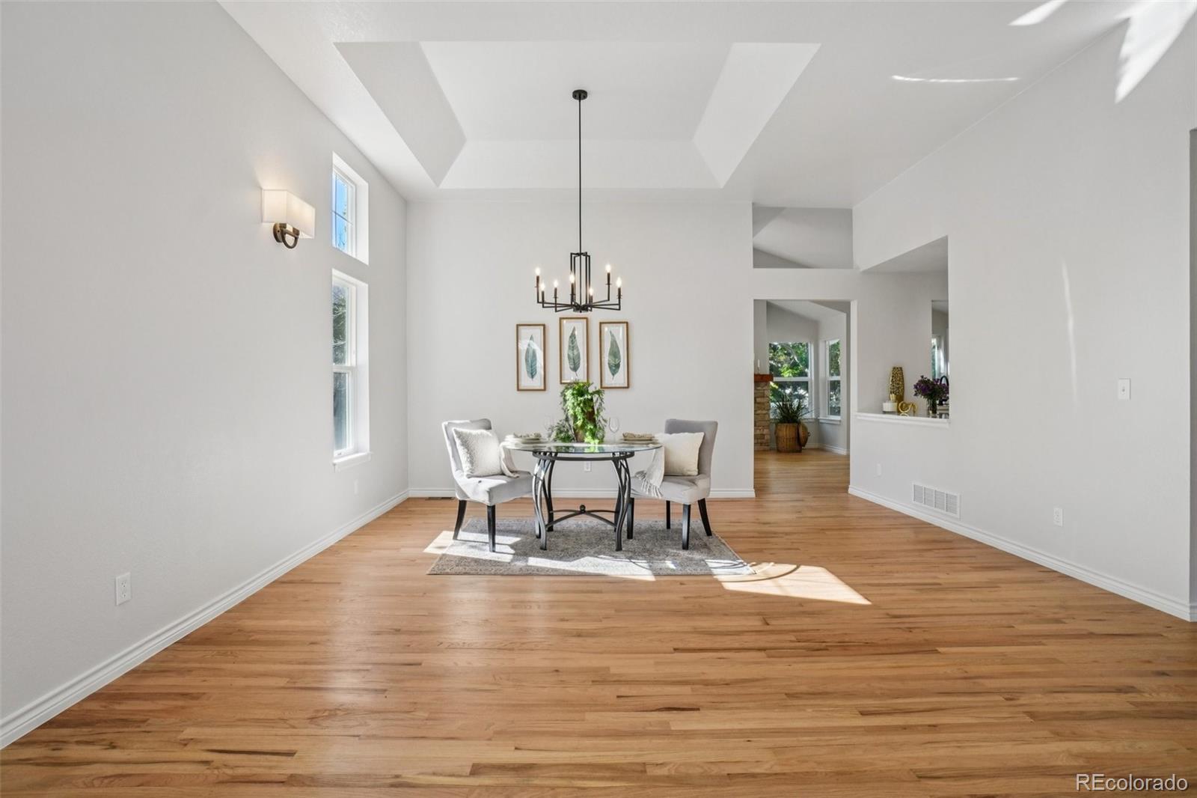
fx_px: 548
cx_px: 598
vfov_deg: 72.0
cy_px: 399
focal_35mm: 16
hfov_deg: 95.0
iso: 400
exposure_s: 1/125
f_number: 8
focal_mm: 11
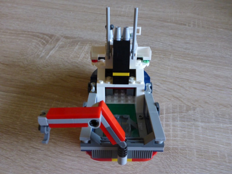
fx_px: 188
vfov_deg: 49.7
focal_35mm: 28
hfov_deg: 63.4
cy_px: 87
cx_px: 116
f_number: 3.3
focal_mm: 4.9
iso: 400
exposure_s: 1/4
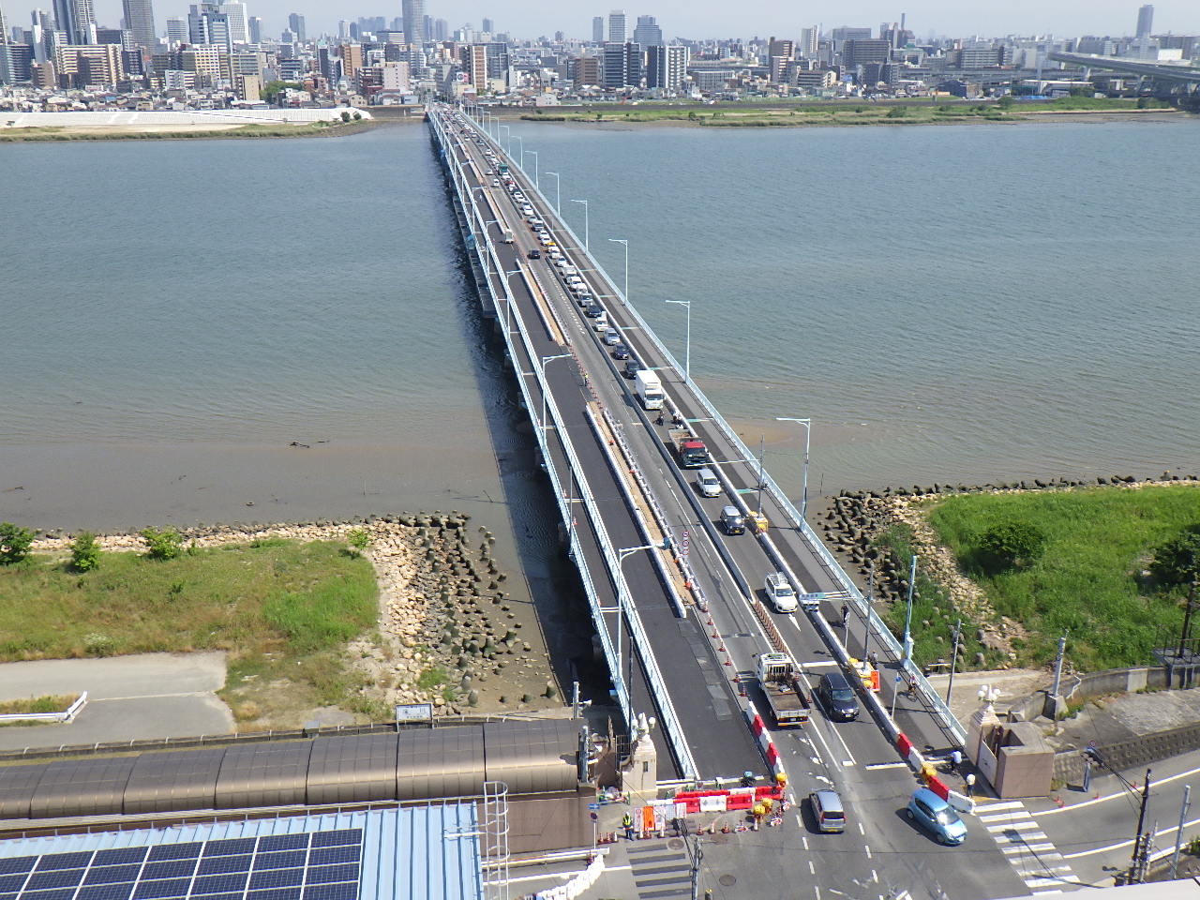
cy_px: 450
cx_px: 600
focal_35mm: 34
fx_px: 1179
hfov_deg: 54.0
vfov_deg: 41.8
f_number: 4.6
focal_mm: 6.1
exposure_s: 1/640
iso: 125
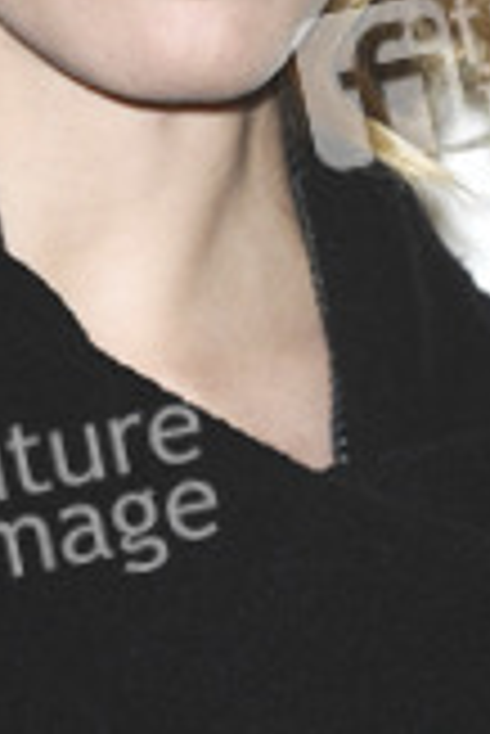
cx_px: 119
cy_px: -162
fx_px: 13145
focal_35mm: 645
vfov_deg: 3.2
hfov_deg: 2.1
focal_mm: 175
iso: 320
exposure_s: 1/200
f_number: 4.5
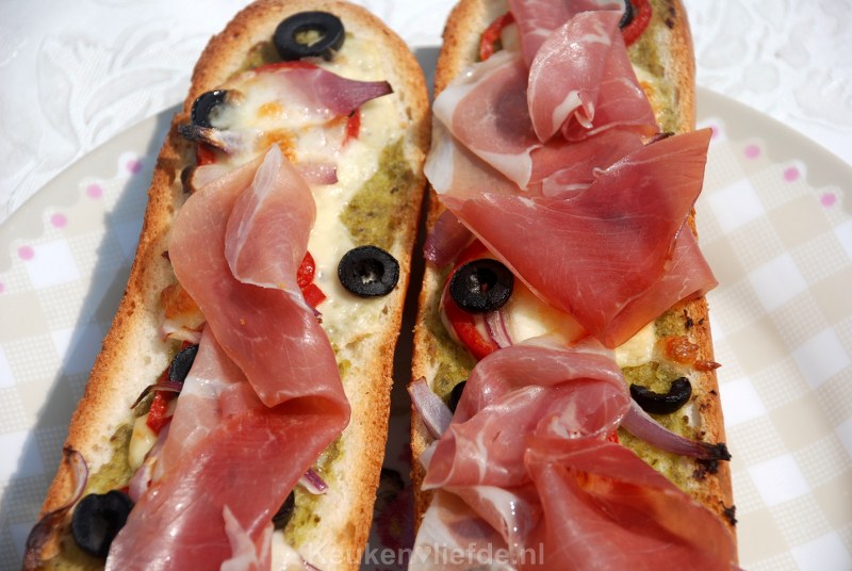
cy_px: 286
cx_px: 426
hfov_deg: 13.0
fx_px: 3733
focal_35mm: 158
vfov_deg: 8.7
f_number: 5.6
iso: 100
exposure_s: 1/500
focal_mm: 105
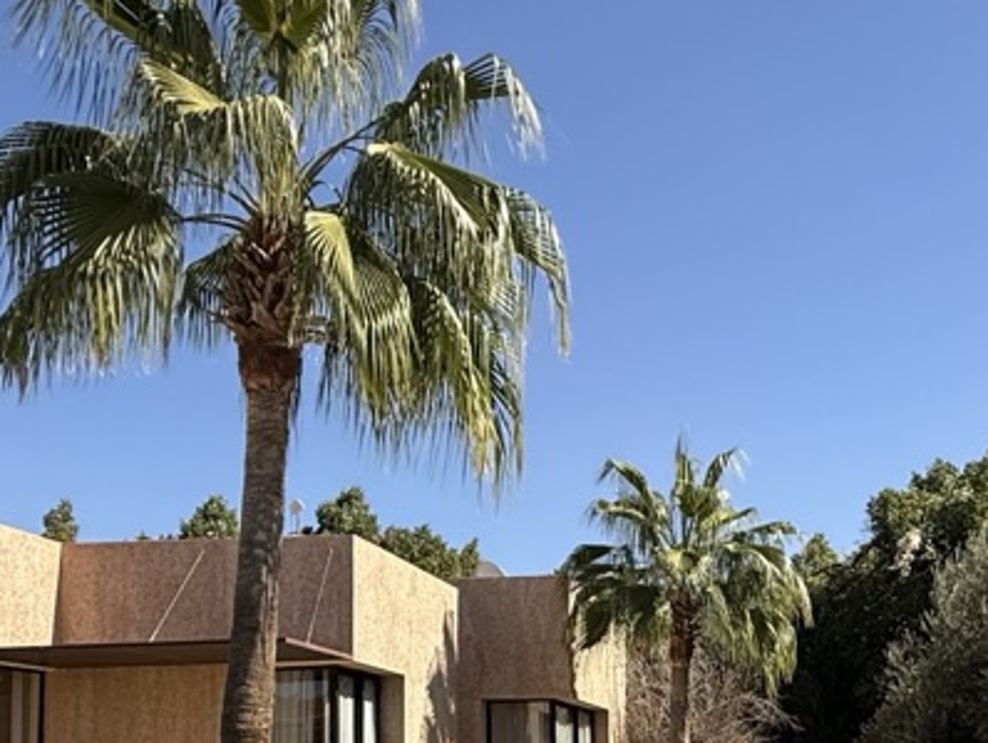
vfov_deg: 30.6
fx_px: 1285
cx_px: 752
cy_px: 686
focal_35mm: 45
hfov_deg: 40.7
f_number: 2.2
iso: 50
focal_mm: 2.22
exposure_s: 1/1534
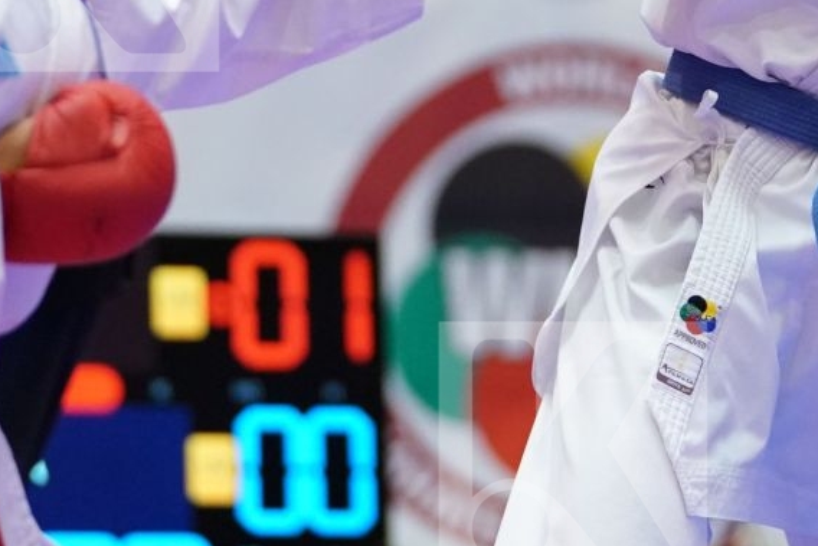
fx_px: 10659
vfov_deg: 2.9
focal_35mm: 469
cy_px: -59
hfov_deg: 4.4
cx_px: 573
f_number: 2.8
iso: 6400
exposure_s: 1/800
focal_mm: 148
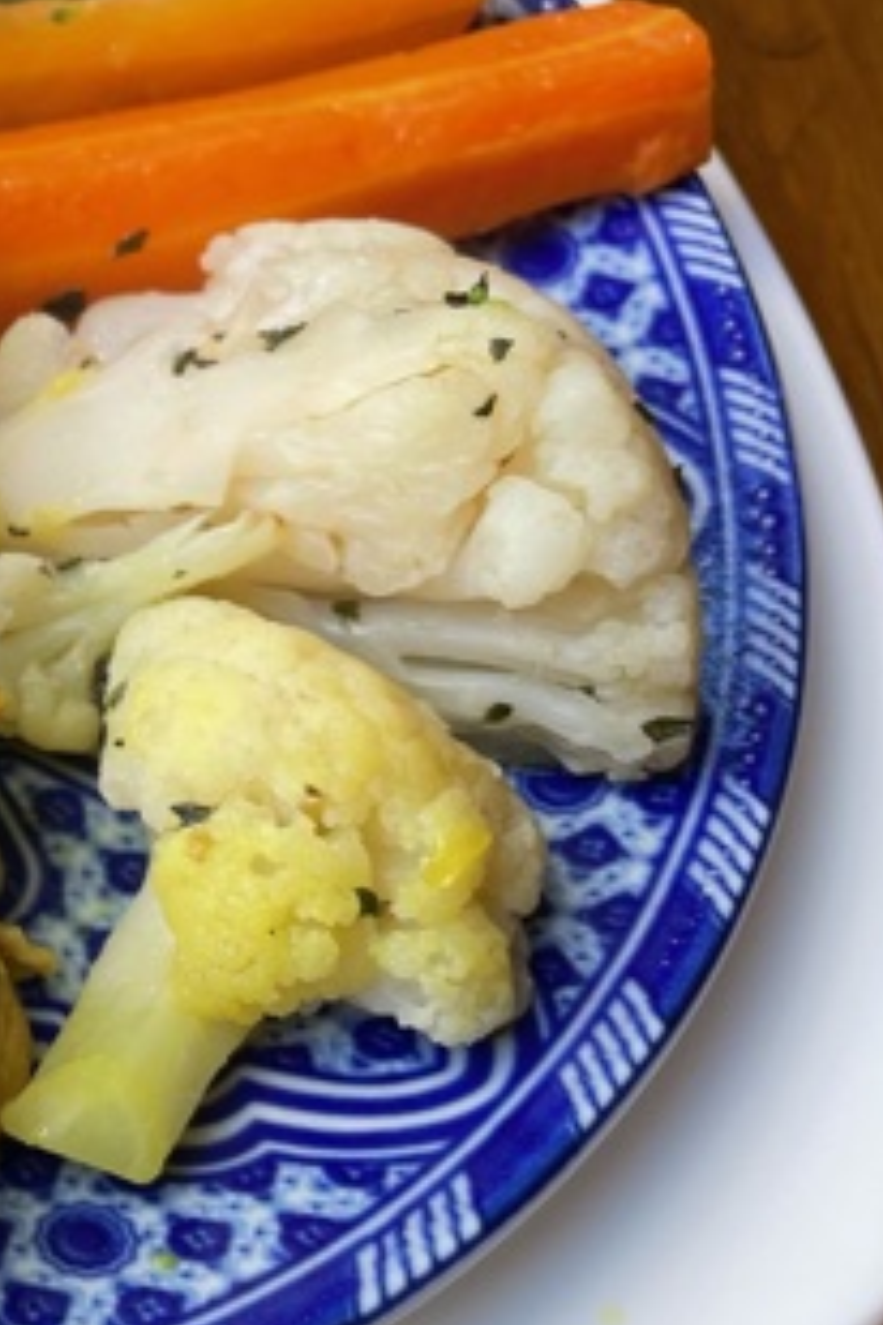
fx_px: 2060
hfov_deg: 20.5
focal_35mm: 56
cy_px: 536
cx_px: -467
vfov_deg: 35.5
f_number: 1.6
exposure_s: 1/100
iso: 64
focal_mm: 4.2
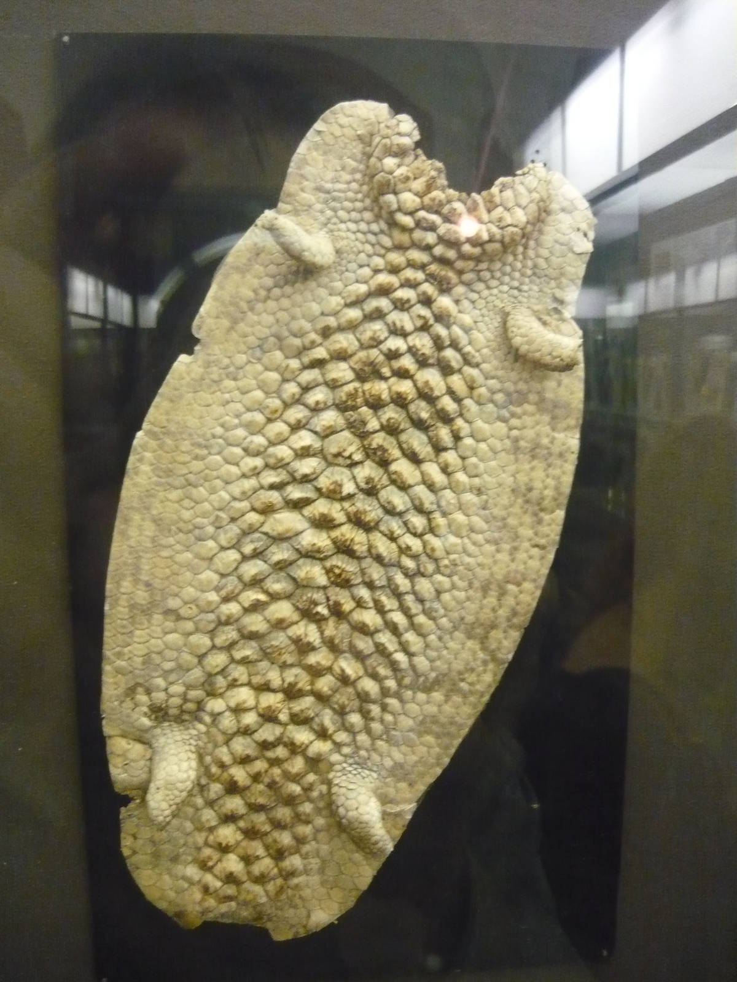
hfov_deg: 42.9
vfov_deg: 55.4
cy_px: 491
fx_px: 937
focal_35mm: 33
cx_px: 368
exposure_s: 1/25
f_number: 2.8
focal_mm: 5.5
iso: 800
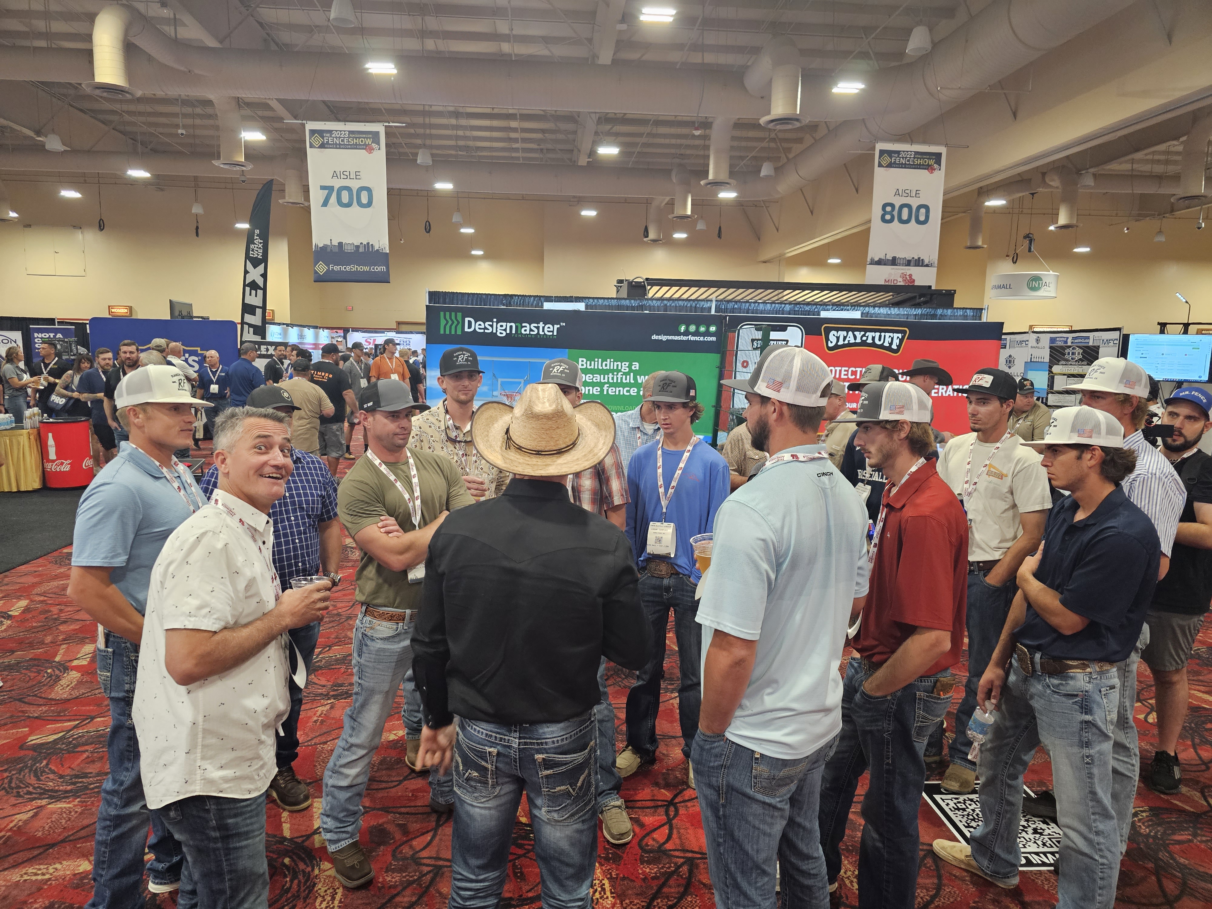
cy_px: 454
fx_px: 805
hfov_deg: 73.9
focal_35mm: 23
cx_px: 606
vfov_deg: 58.9
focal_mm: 6.3
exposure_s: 1/120
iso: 500
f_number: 1.7
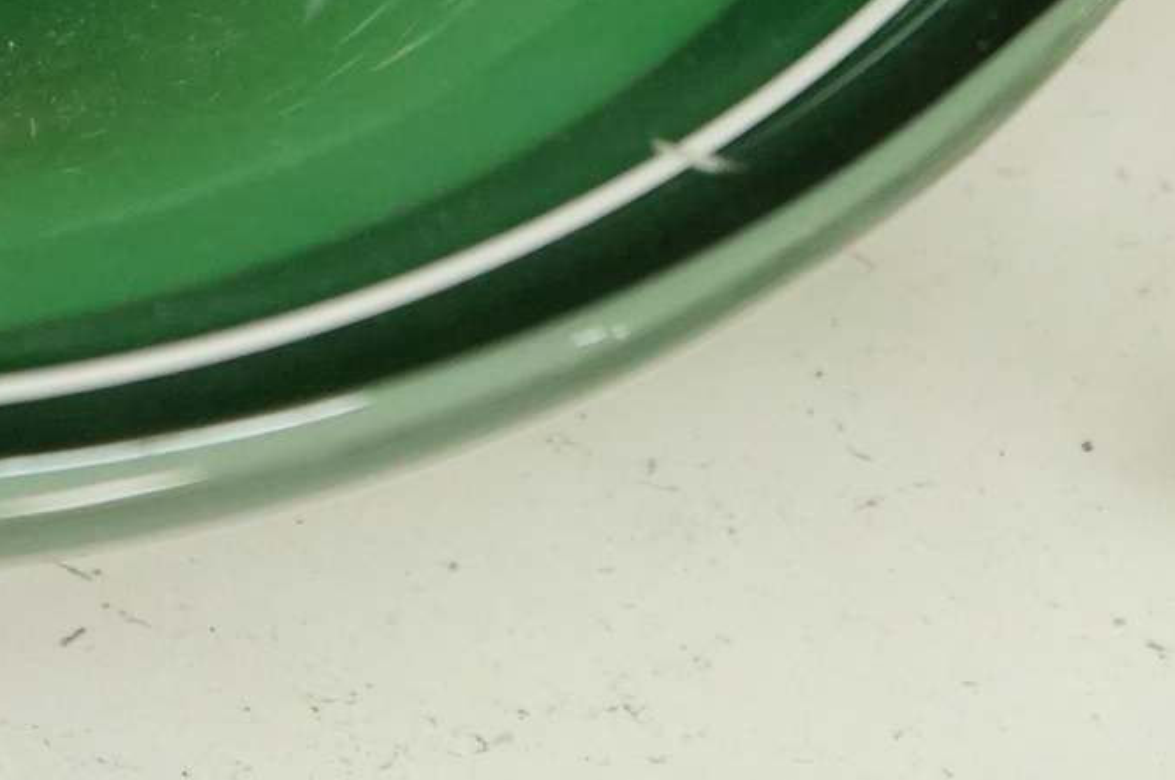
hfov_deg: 10.0
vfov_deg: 6.5
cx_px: -130
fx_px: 6618
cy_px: -953
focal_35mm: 203
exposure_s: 1/100
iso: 2500
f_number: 5.6
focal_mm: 45
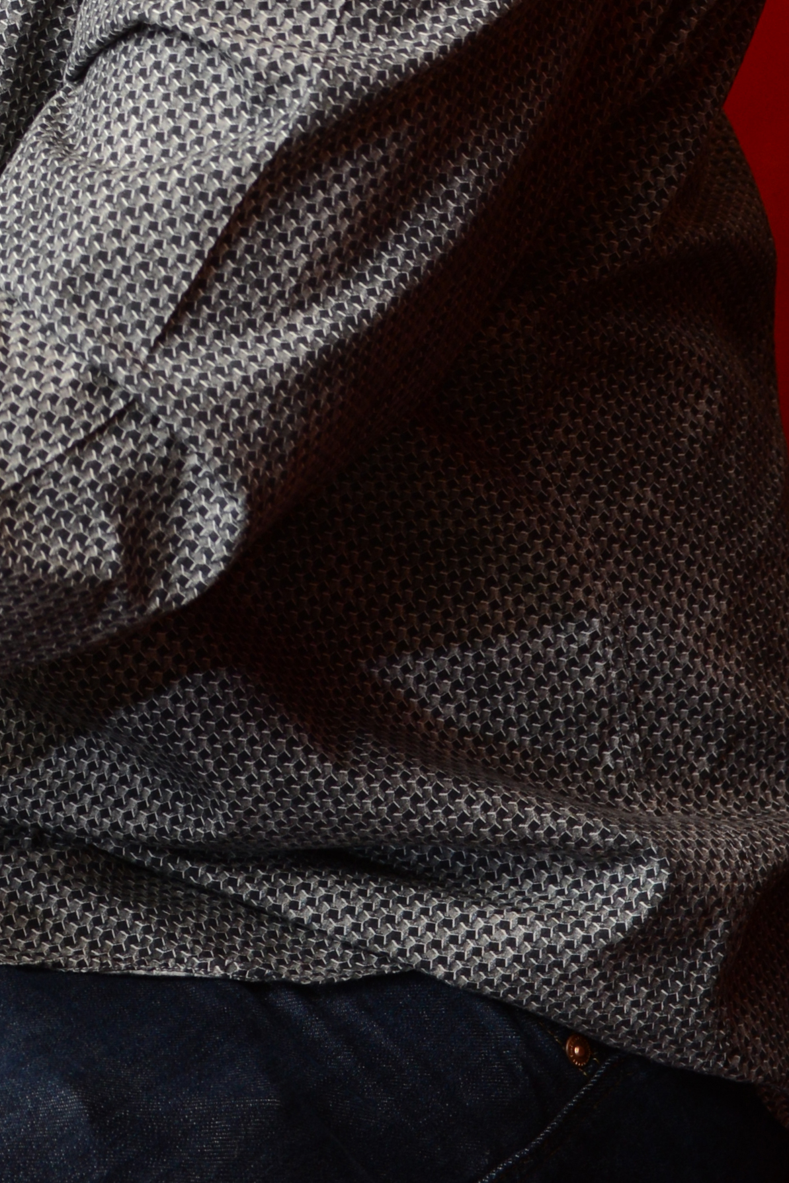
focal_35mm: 134
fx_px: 4404
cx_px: -394
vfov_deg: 14.6
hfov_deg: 9.9
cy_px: -393
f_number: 6.3
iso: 500
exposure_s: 1/60
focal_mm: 40
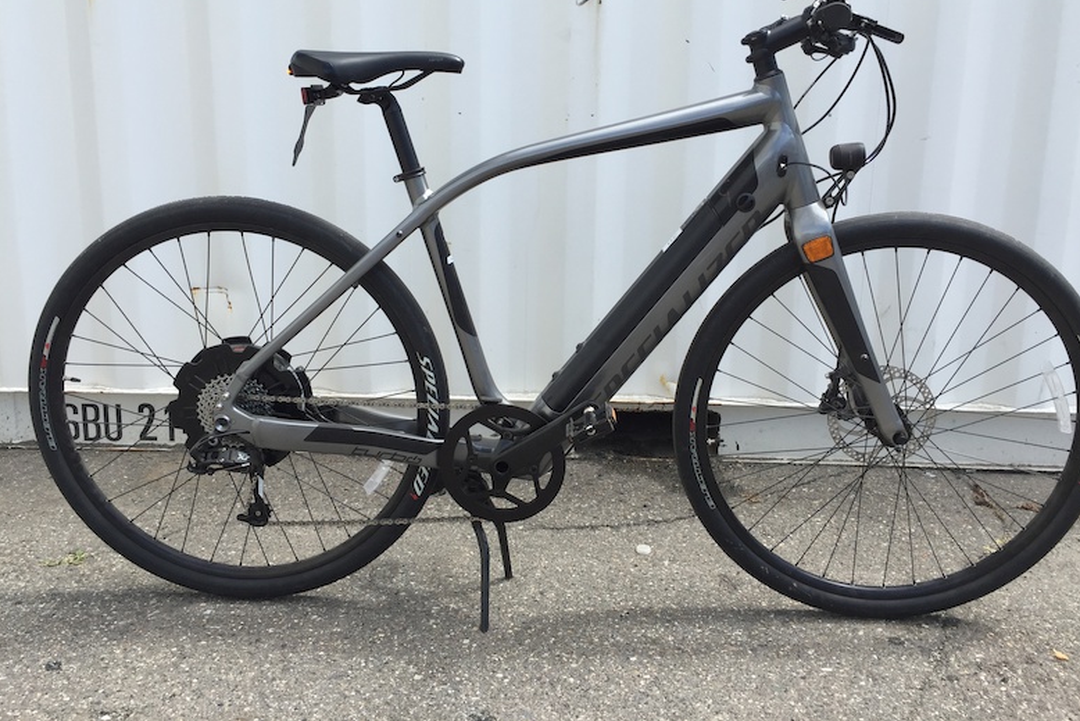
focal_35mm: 31
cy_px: 313
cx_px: 546
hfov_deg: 60.3
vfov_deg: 42.3
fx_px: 930
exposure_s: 1/706
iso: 32
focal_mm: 4.15
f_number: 2.2
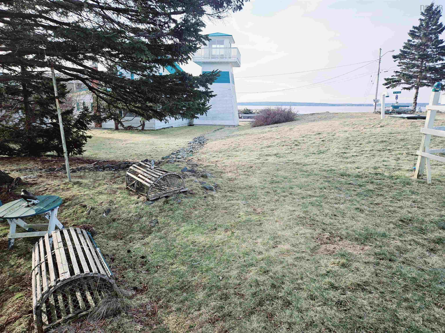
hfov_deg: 73.9
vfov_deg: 58.9
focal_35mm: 23
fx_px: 296
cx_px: 222
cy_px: 166
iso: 25
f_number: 1.8
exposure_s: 1/756
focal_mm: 5.4
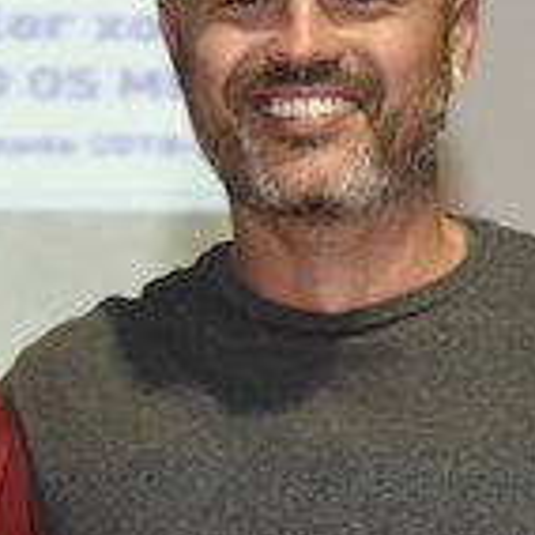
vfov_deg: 5.8
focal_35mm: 298
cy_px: 802
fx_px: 5211
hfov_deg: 5.9
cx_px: 433
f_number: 4
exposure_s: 1/200
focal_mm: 52
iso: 2000
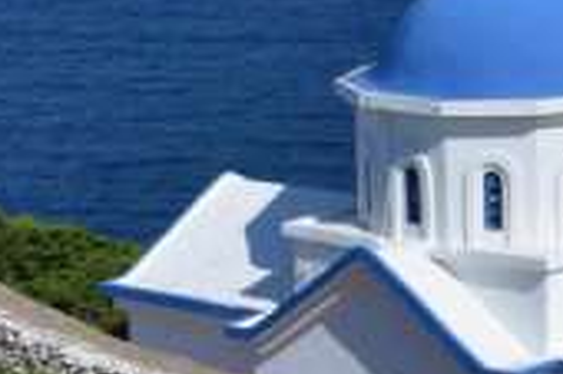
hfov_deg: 11.9
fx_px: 2578
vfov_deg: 8.3
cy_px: 0
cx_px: 828
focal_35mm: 165
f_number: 11
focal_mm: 35
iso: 320
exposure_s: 1/250
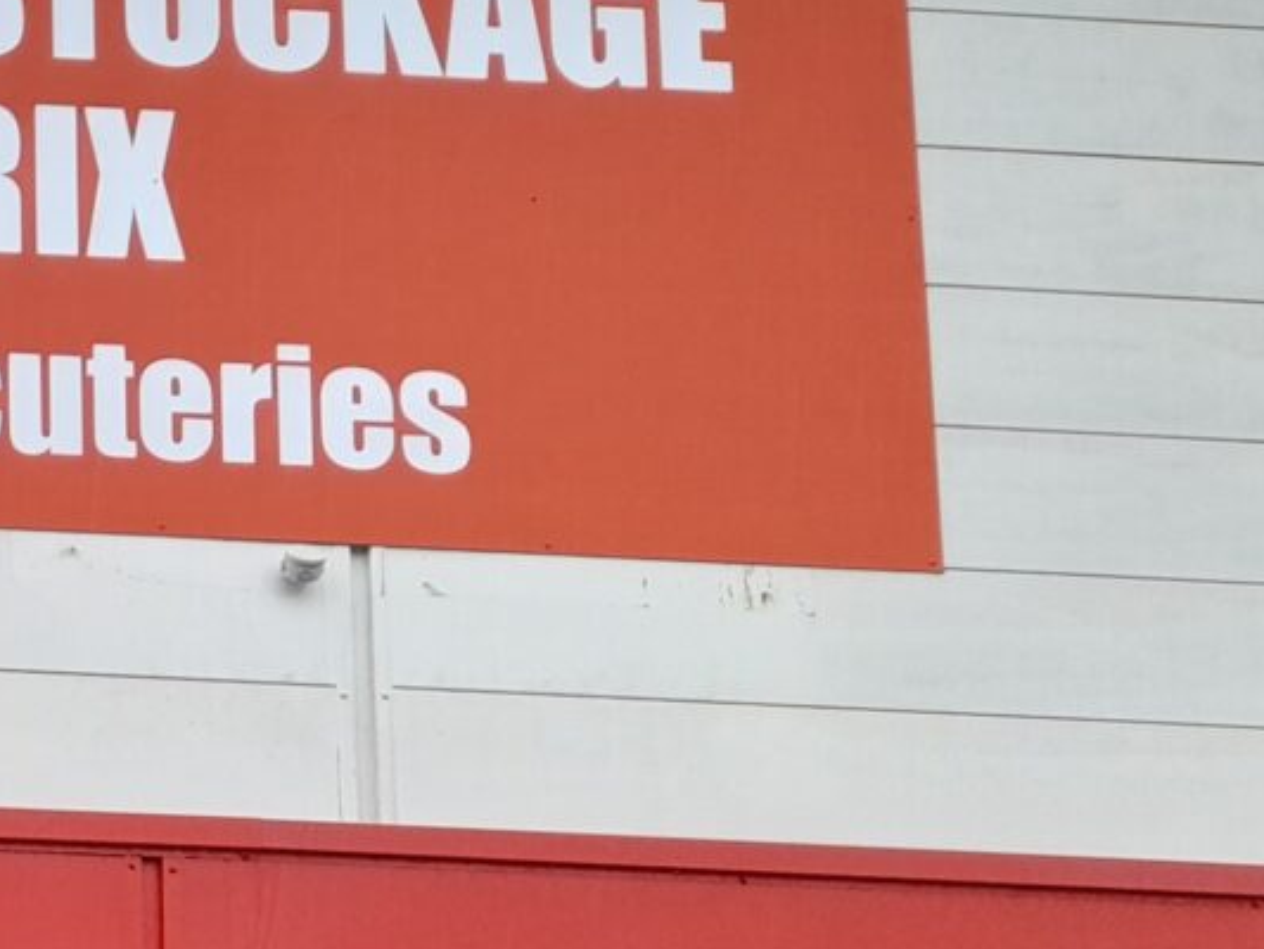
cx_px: -972
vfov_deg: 15.0
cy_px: 1044
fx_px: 3506
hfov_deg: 17.0
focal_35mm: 96
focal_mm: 4.6
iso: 32
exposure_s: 1/100
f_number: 2
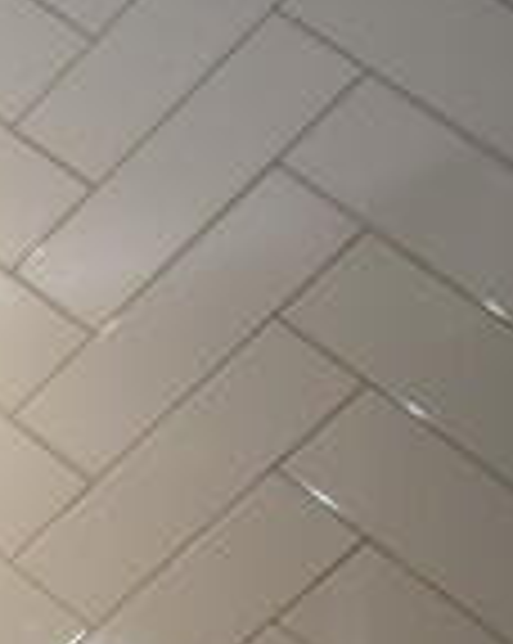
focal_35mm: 101
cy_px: 1200
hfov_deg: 9.9
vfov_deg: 15.8
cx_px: -1174
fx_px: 1921
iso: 400
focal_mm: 10
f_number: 5.6
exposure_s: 1/60
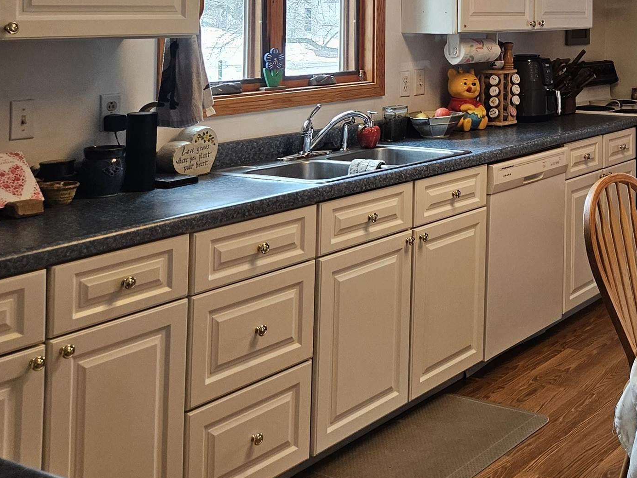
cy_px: -31
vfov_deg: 26.6
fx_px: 939
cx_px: 667
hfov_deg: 33.6
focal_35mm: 51
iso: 160
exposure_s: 1/120
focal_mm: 5.4
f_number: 1.8
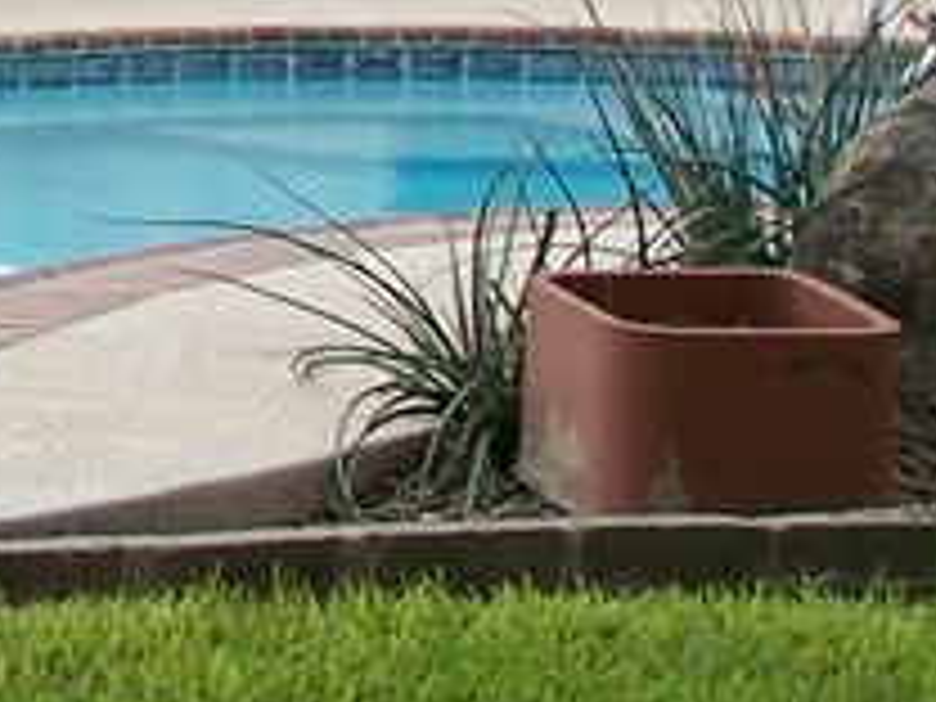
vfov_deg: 5.0
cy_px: -621
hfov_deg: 6.6
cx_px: -974
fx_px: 7841
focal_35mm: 290
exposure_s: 1/800
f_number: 3.1
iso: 80
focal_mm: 9.8
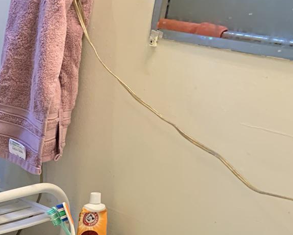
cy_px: 386
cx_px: -198
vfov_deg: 15.3
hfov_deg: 17.9
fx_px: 781
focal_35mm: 90
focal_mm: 4.25
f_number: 1.8
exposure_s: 1/60
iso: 125
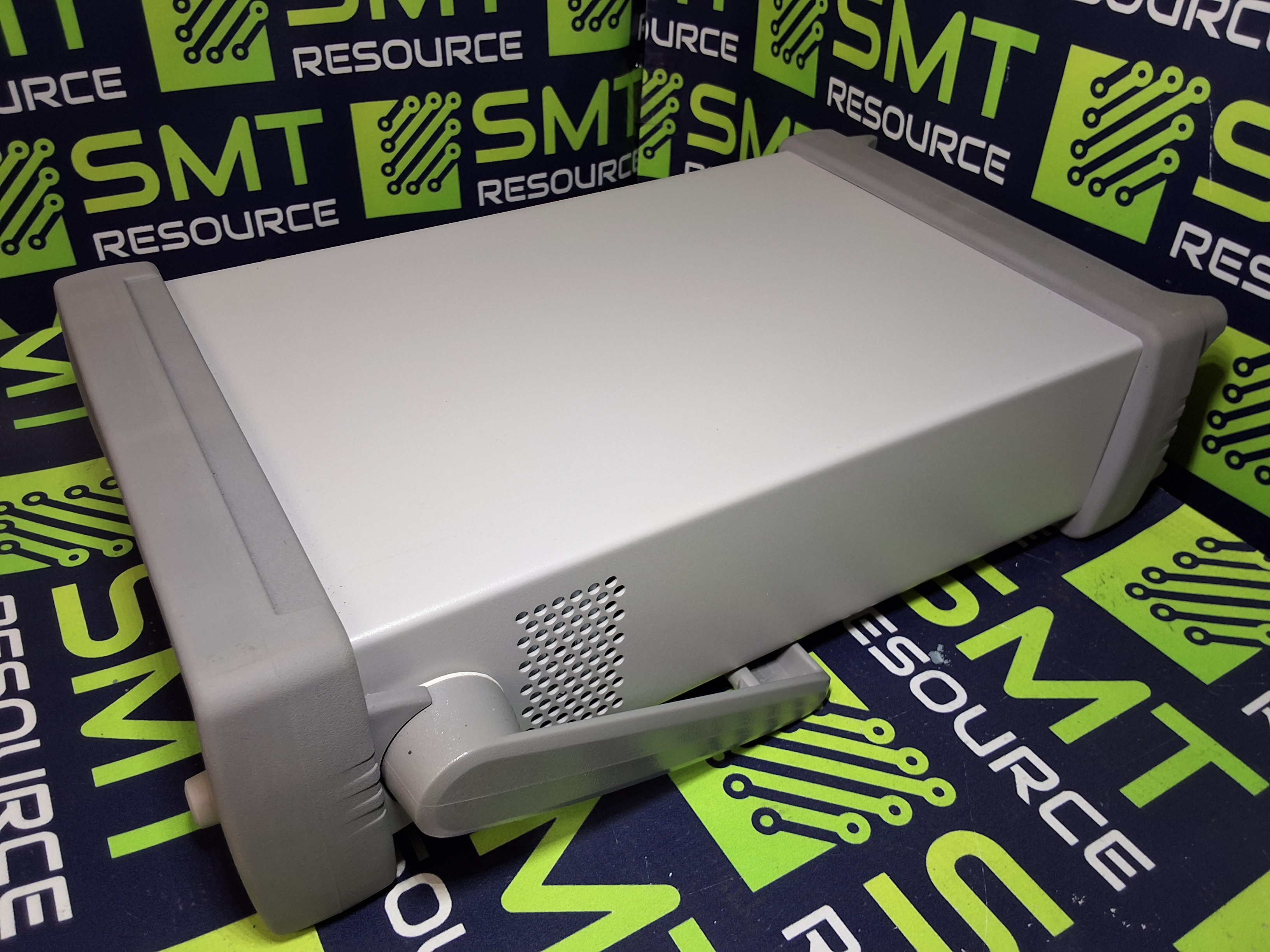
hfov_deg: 63.4
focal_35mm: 28
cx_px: 635
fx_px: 1027
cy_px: 476
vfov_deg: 49.7
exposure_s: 1/40
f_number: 1.9
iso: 50
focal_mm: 2.91
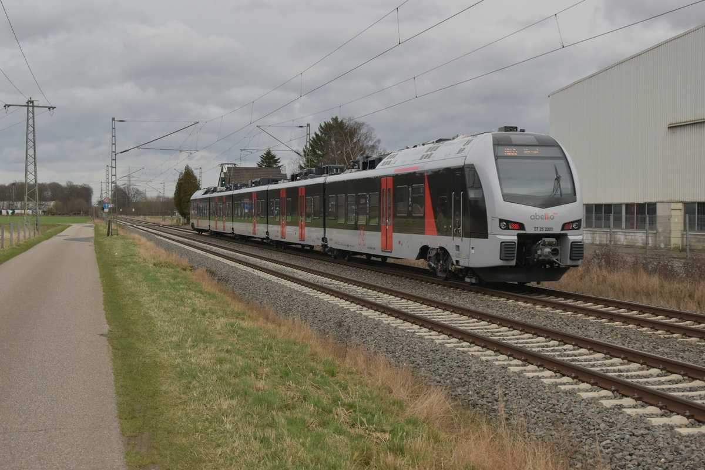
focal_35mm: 60
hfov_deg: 33.4
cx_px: 352
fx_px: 1175
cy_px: 235
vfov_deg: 22.6
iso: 400
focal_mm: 40
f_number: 8
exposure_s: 1/320
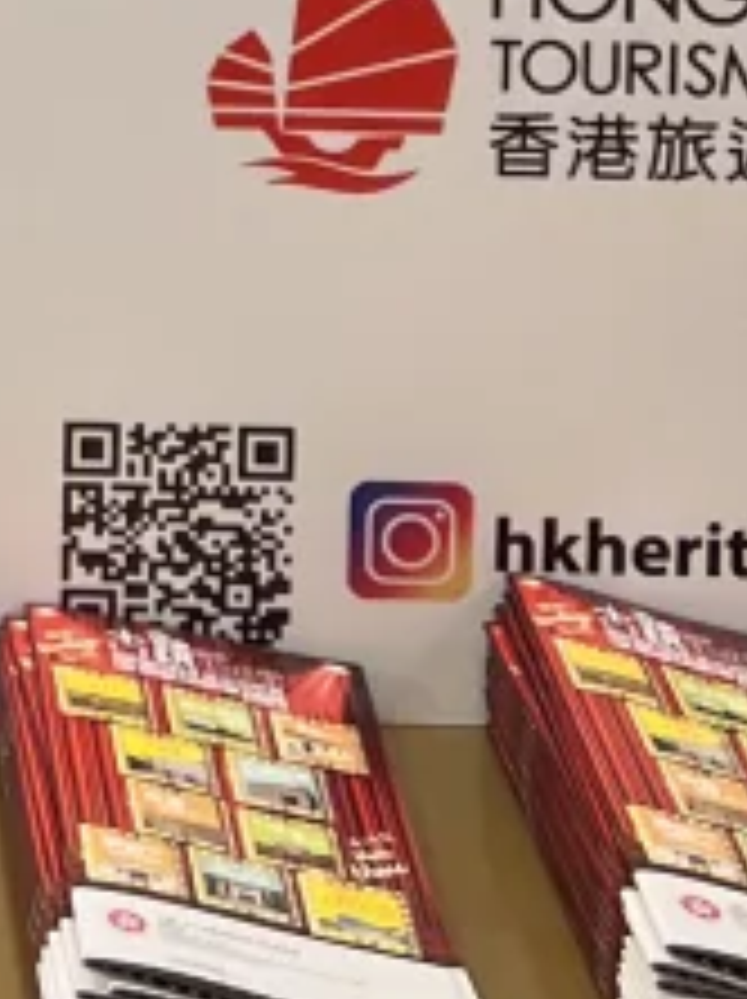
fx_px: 4872
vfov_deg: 10.4
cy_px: -1269
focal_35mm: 169
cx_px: -684
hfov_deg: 8.4
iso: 32
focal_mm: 5.7
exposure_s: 1/102
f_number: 1.5
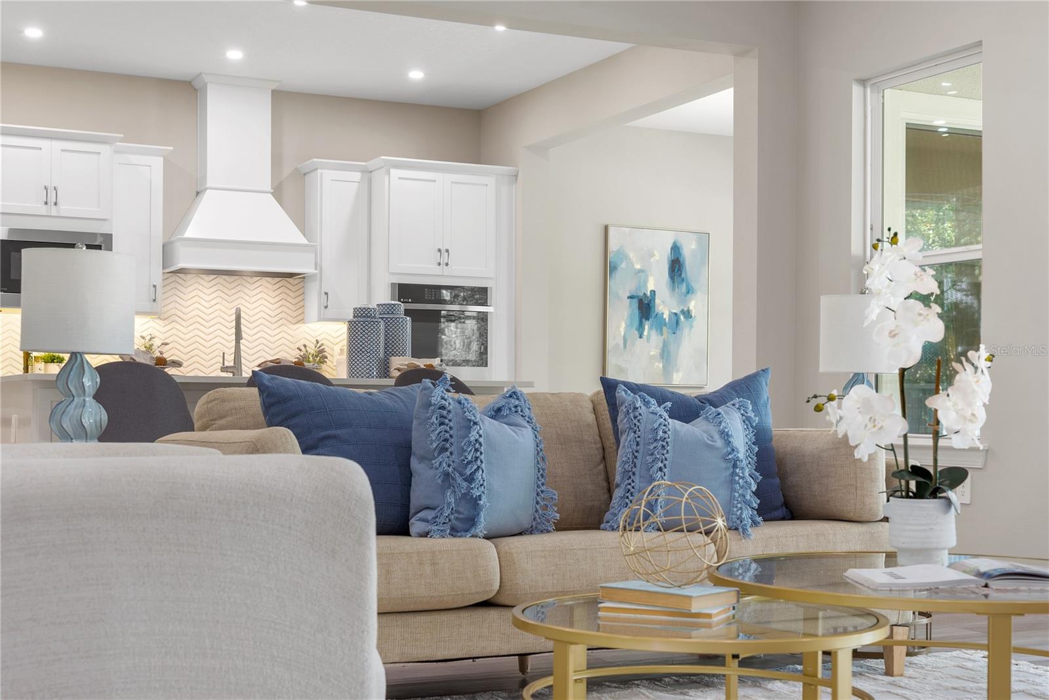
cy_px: 350
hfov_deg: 41.1
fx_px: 1399
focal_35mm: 48
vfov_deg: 28.1
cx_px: 524
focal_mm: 48
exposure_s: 6
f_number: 9
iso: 40
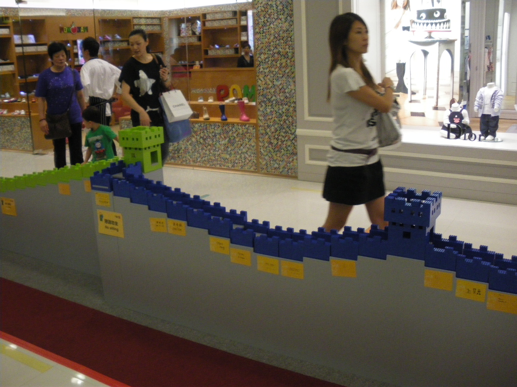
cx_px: 258
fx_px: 538
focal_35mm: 36
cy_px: 194
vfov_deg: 39.7
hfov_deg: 51.4
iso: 400
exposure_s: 1/80
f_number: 3.5
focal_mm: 6.3
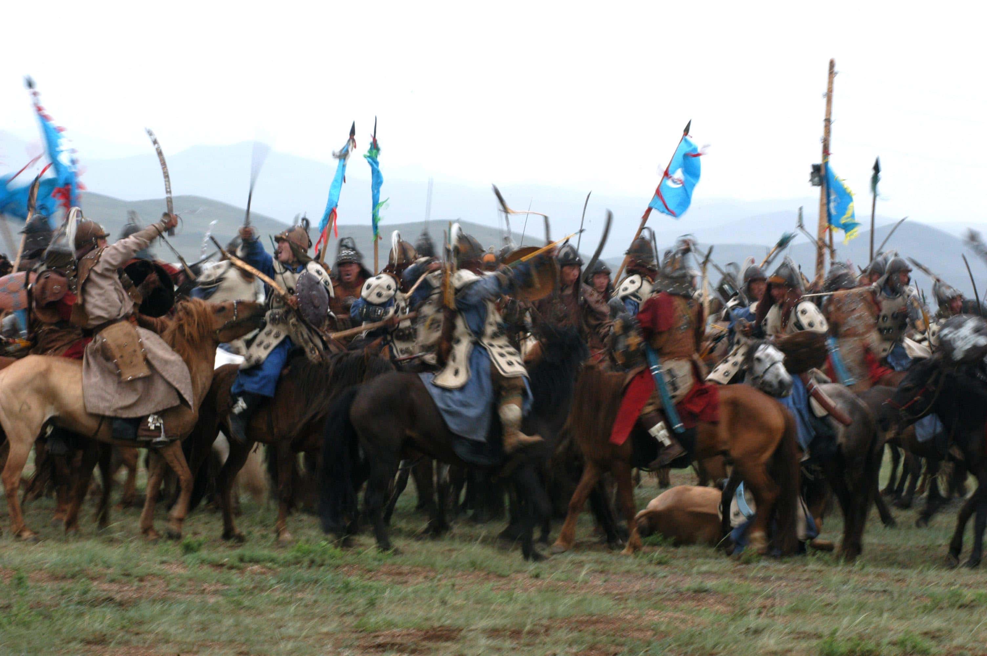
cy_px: 328
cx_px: 494
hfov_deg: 9.2
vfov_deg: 6.1
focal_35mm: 225
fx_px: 6163
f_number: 20
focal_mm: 150
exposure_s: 1/40
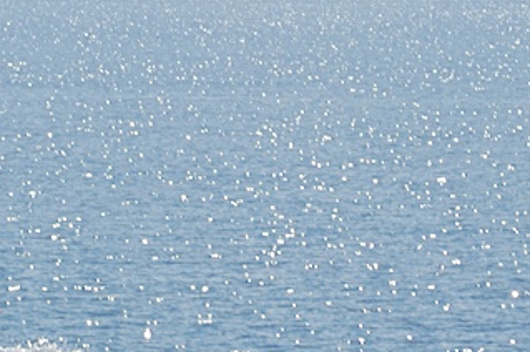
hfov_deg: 2.7
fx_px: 11060
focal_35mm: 752
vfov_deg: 1.8
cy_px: 339
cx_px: -243
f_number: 13
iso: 250
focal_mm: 200
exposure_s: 1/400
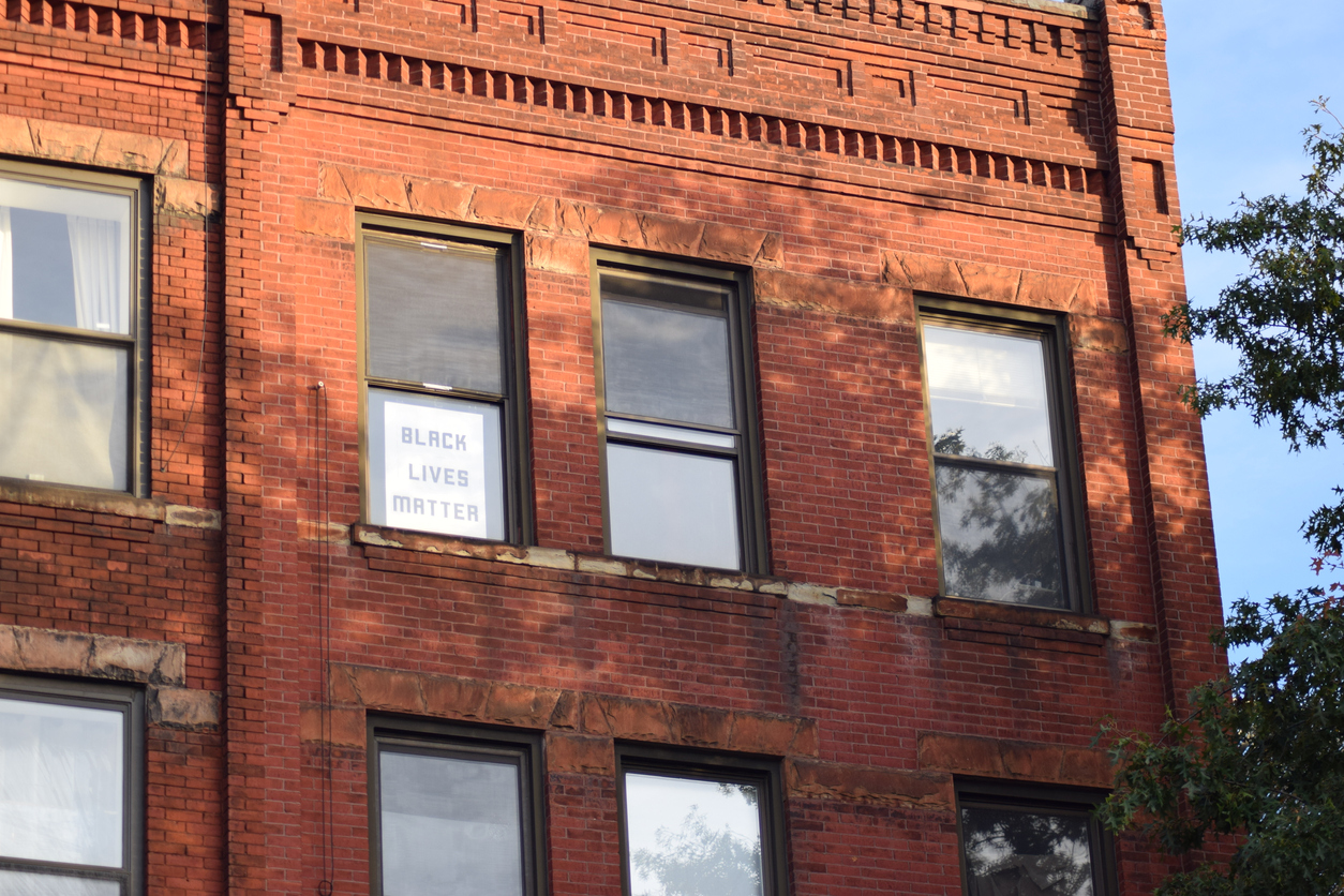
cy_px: 448
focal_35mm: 105
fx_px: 3920
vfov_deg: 13.0
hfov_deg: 19.5
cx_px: 672
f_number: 5
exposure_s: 1/400
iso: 400
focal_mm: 70
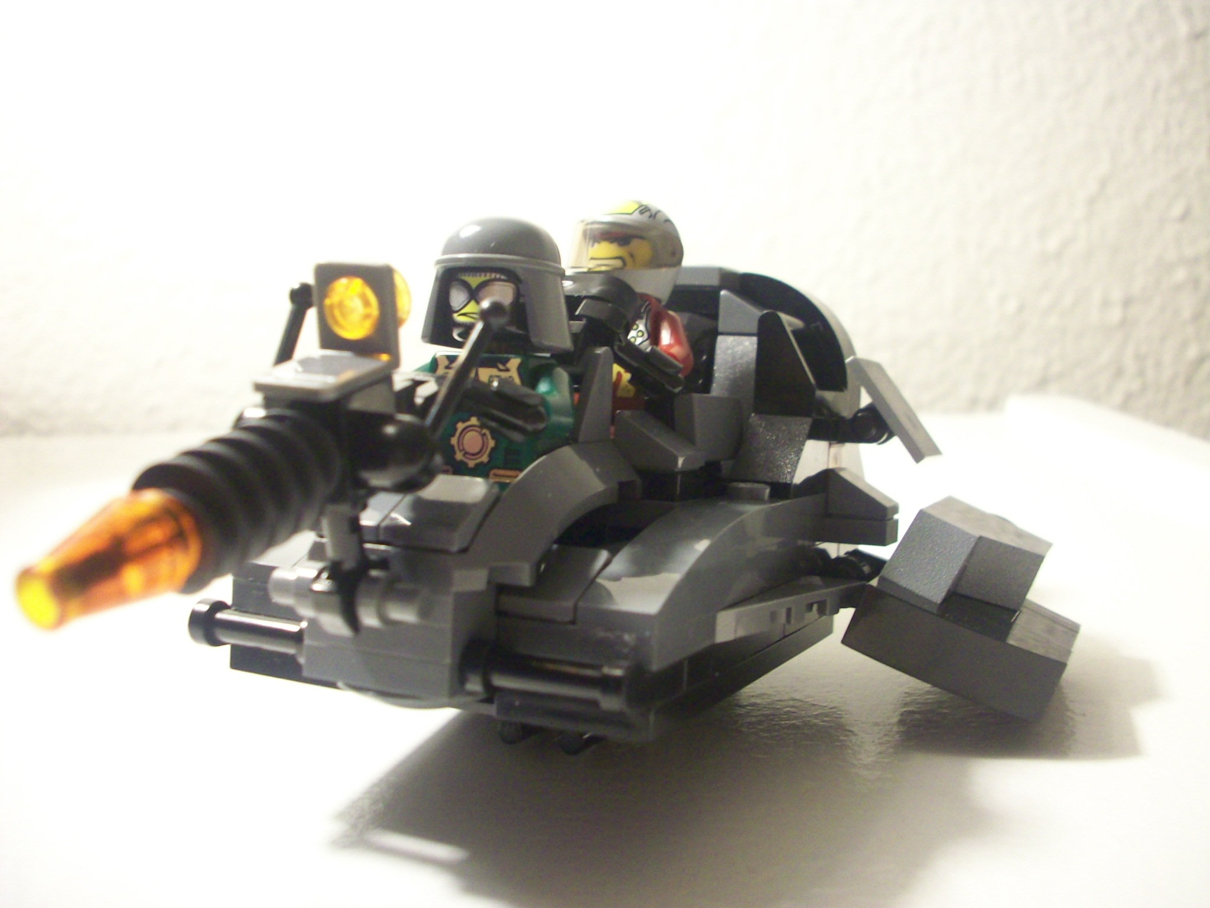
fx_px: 1293
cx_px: 605
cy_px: 454
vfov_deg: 38.7
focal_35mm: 37
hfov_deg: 50.1
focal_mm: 6.2
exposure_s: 1/8
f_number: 2.8
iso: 161
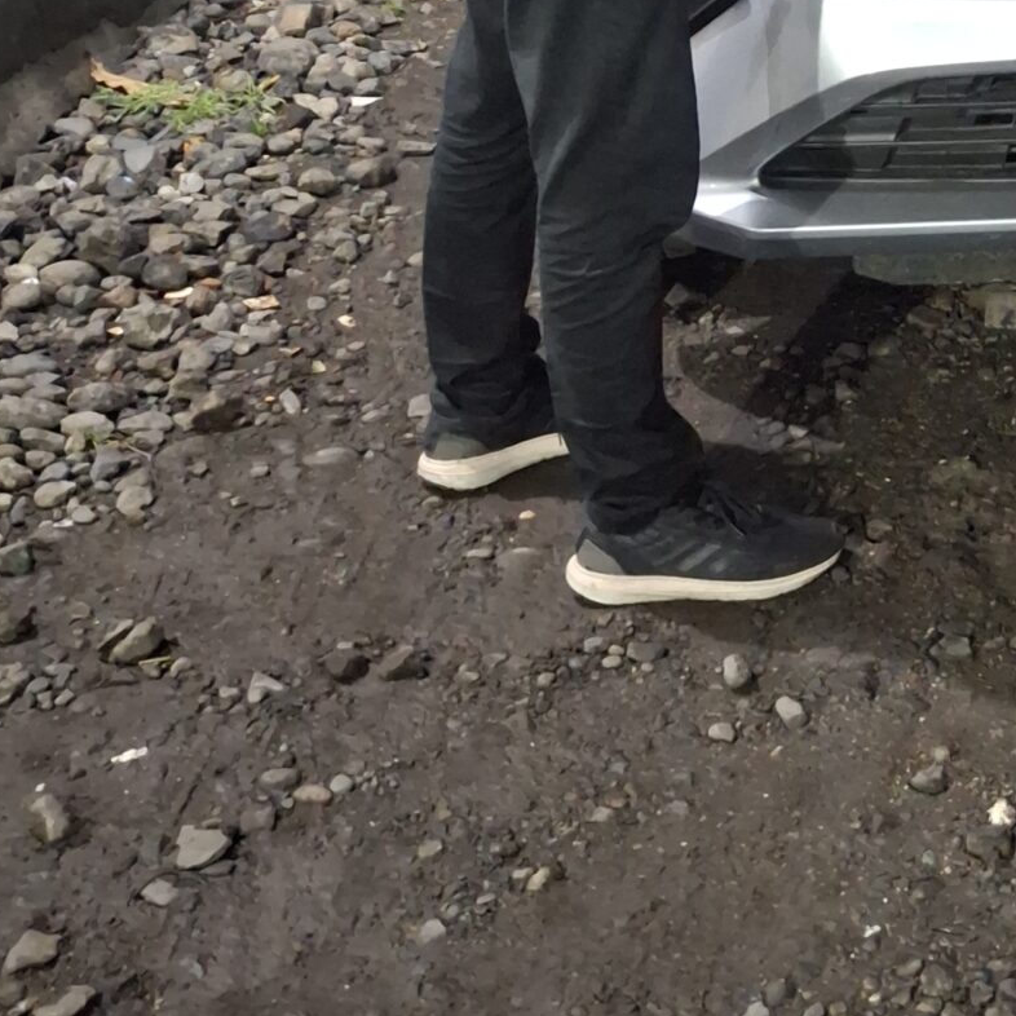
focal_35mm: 72
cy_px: -366
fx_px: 2391
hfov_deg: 22.1
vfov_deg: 21.3
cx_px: 1223
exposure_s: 1/20
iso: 1600
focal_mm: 4.69
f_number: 1.8
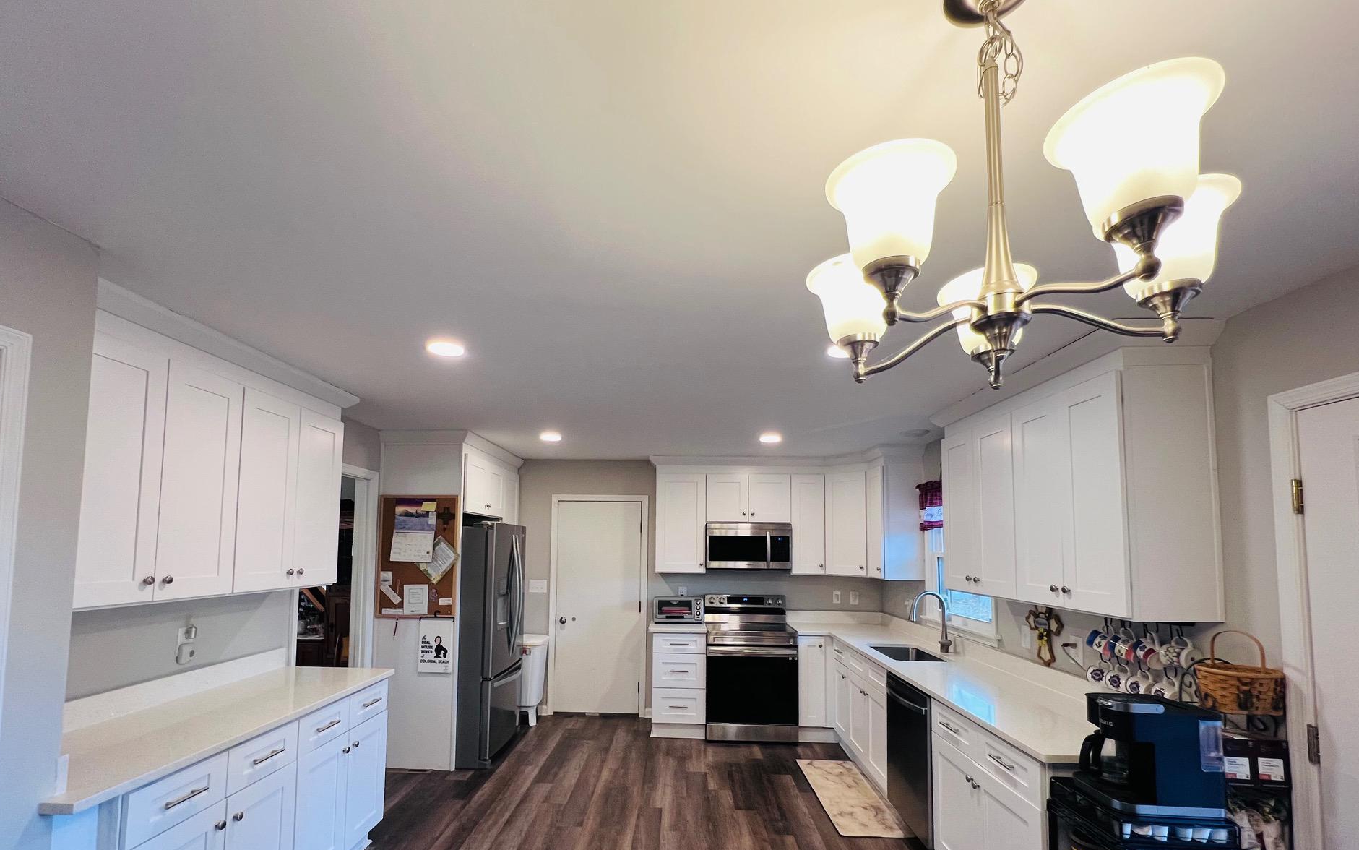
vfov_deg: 74.0
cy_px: 508
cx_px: 659
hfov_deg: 101.4
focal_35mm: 15
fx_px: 556
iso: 200
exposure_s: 1/120
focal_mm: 1.57
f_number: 1.8
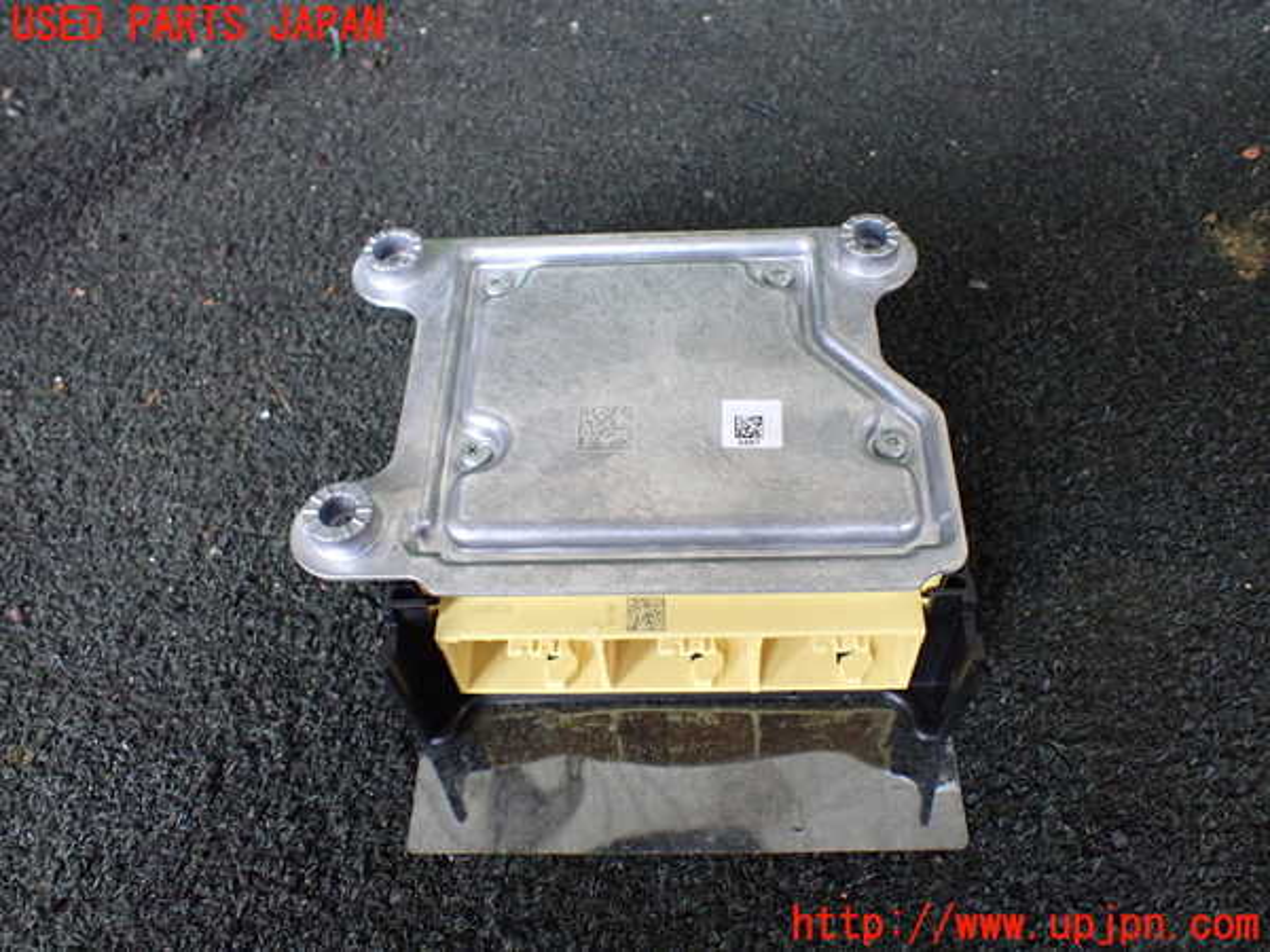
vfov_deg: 46.8
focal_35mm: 30
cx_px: 635
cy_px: 476
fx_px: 1101
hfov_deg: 60.0
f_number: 2.3
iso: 800
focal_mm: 5.4
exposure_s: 1/125
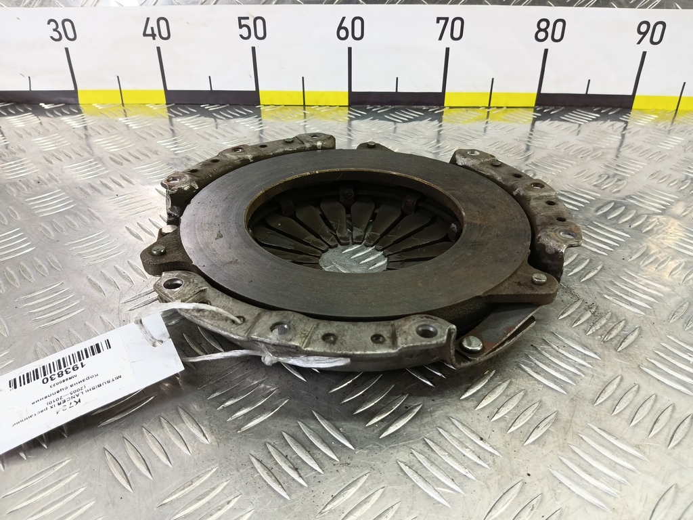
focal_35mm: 23
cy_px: 260
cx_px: 346
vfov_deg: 58.9
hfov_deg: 73.9
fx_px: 460
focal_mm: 4.11
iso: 148
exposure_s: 1/50
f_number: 1.6
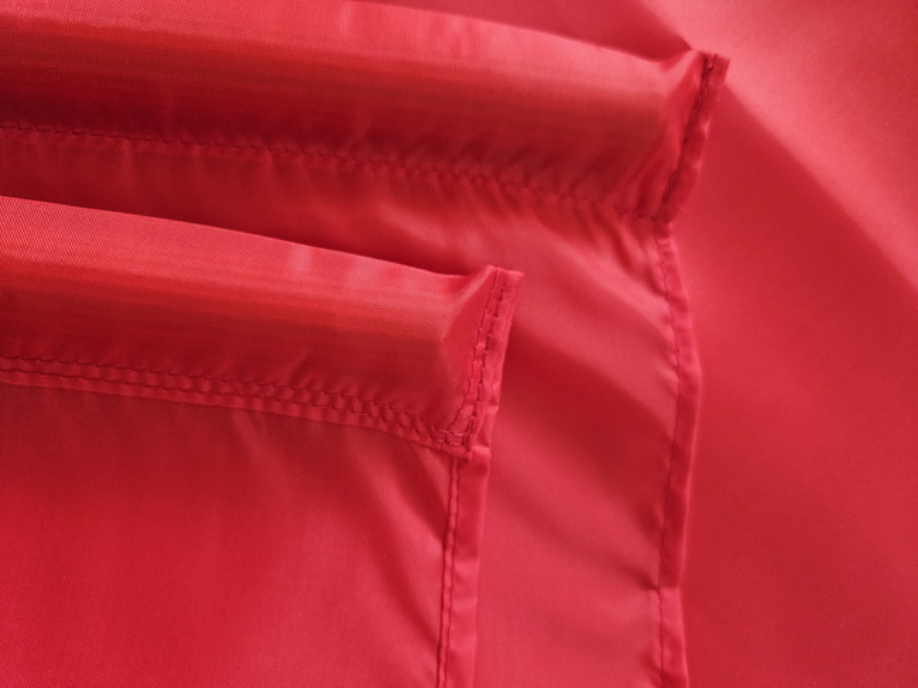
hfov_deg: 73.9
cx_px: 459
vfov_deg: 58.8
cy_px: 344
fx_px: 610
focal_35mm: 23
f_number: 1.8
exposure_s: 1/100
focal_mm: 5.4
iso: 640
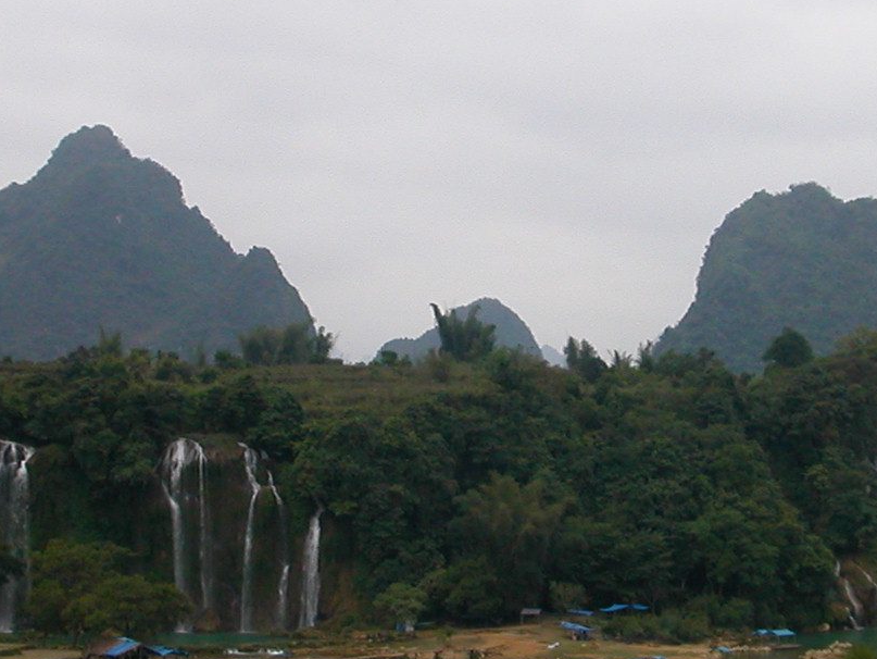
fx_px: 2712
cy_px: 332
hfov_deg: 18.3
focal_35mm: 107
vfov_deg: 13.8
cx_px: 572
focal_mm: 8.2
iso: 100
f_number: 3.2
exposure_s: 1/347
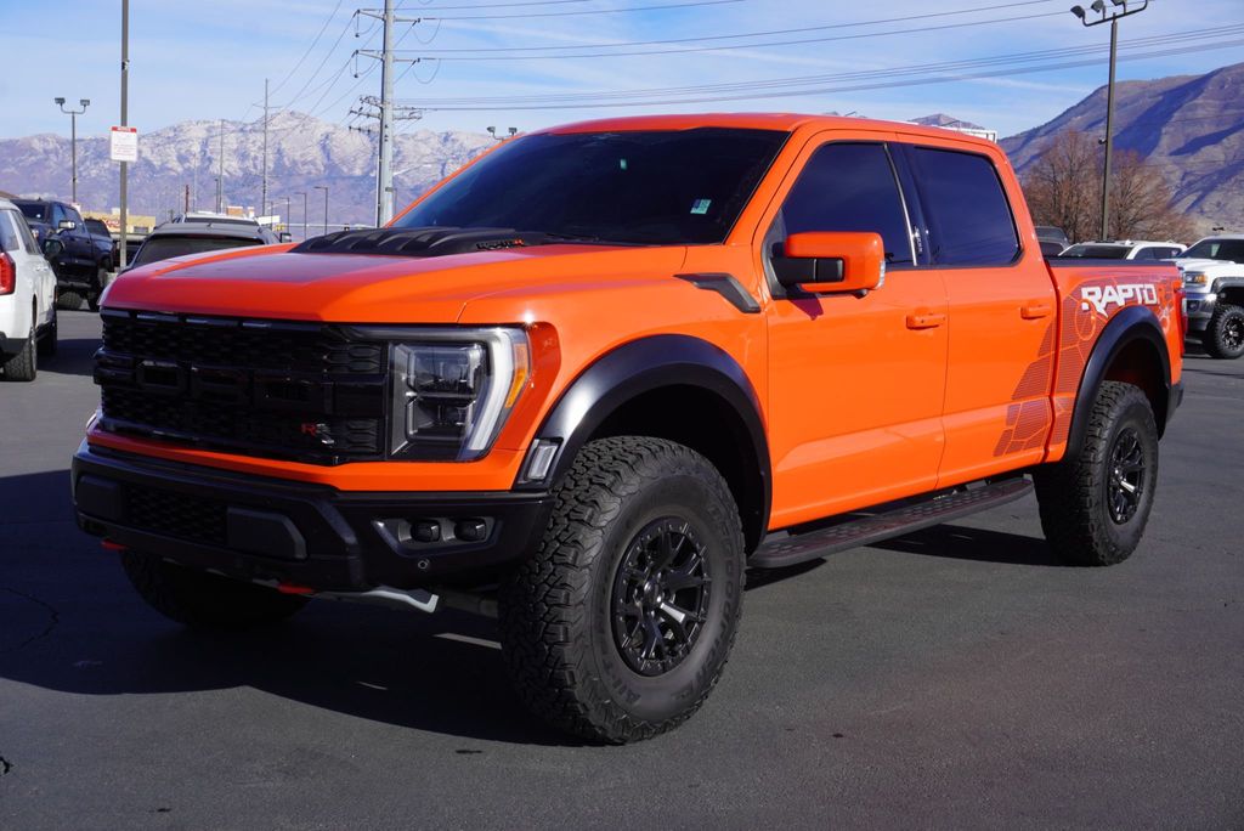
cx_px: 622
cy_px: 416
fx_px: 1452
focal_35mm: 42
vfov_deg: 31.9
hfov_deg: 46.4
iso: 100
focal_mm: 28
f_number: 11
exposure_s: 1/125
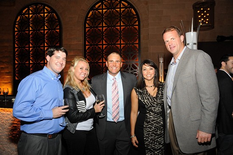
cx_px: 116
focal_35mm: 27
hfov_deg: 67.4
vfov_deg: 47.9
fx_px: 175
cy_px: 78
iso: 2000
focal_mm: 27
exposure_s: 1/60
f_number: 6.3
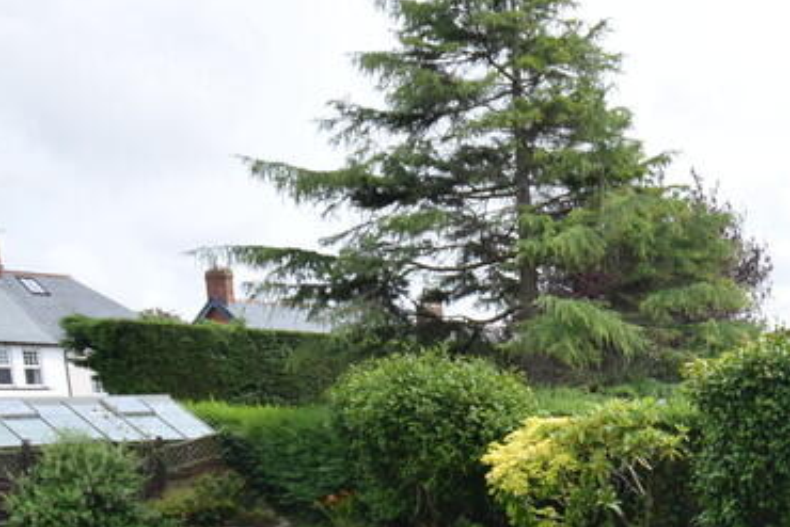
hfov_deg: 40.1
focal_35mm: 48
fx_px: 1047
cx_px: 604
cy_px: 660
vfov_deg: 25.0
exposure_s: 1/320
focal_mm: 11.5
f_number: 9
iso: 200
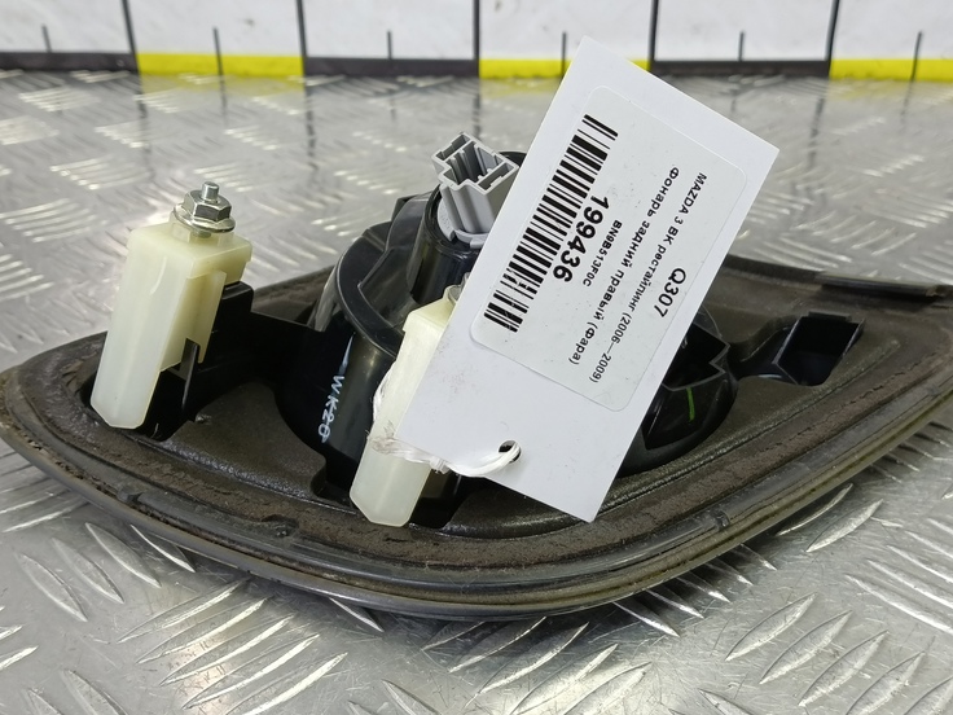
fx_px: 881
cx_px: 476
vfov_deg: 44.1
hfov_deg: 56.8
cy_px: 373
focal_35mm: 32
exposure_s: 1/50
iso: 165
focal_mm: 4.11
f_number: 1.6
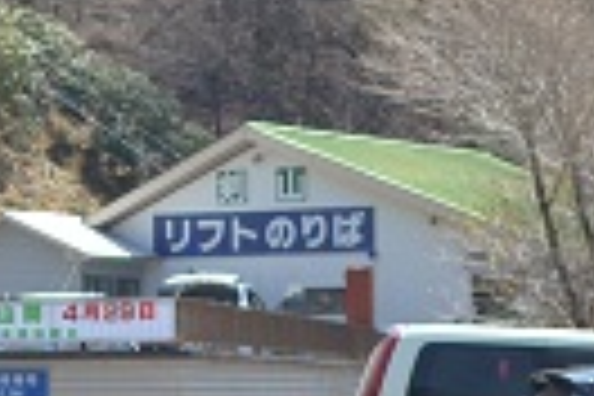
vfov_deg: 6.8
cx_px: -358
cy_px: -27
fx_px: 3315
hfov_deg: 9.9
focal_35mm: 201
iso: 100
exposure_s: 1/800
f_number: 2.8
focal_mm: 35
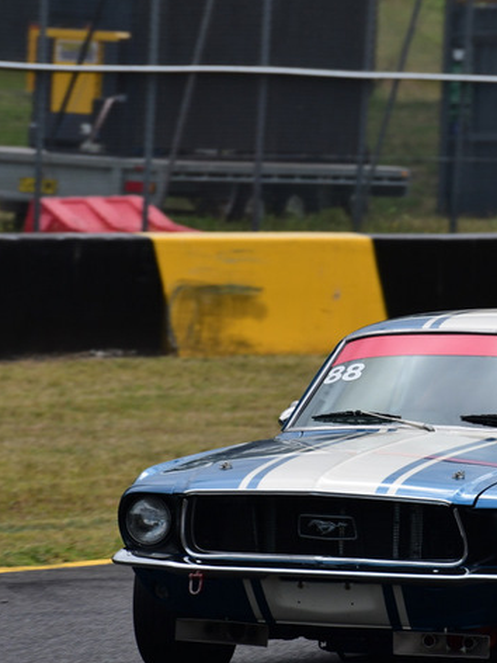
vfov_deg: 4.1
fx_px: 9361
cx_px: 413
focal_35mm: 489
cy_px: 344
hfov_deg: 3.0
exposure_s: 1/800
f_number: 8
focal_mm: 200
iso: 400
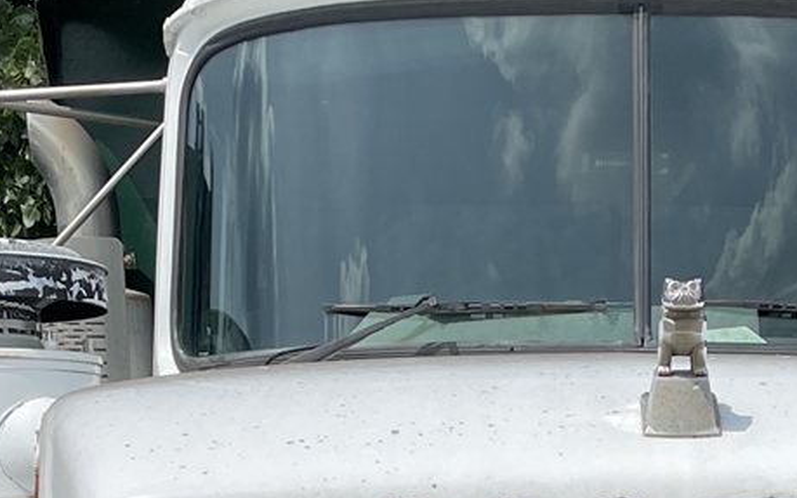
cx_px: 665
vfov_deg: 11.3
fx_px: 2368
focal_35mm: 109
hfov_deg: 18.9
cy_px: 842
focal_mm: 4.2
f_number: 1.6
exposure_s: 1/3731
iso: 32
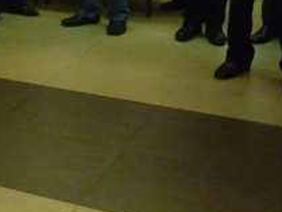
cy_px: -50
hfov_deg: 17.7
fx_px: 823
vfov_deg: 14.2
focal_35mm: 101
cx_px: -124
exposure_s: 1/15
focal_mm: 5.5
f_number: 2.8
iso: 800
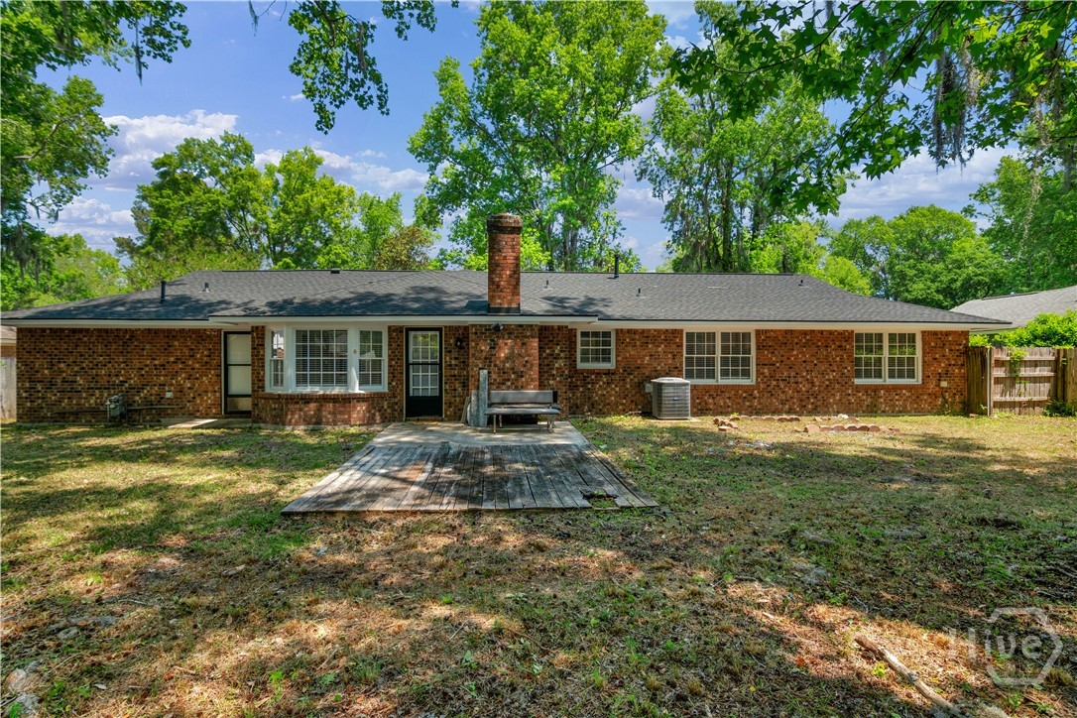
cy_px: 359
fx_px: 494
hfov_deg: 95.0
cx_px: 538
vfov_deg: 72.1
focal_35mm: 16
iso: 250
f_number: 7.1
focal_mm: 11
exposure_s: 1/500
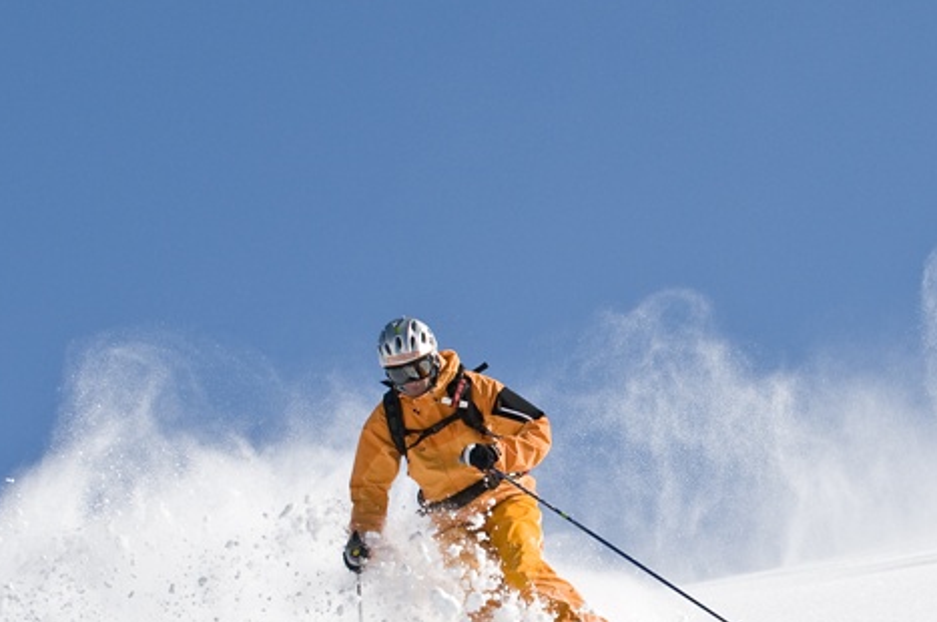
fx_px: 6758
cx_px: 817
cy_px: 498
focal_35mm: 260
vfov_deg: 5.3
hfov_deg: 7.9
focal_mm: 90
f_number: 8
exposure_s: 1/800
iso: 200
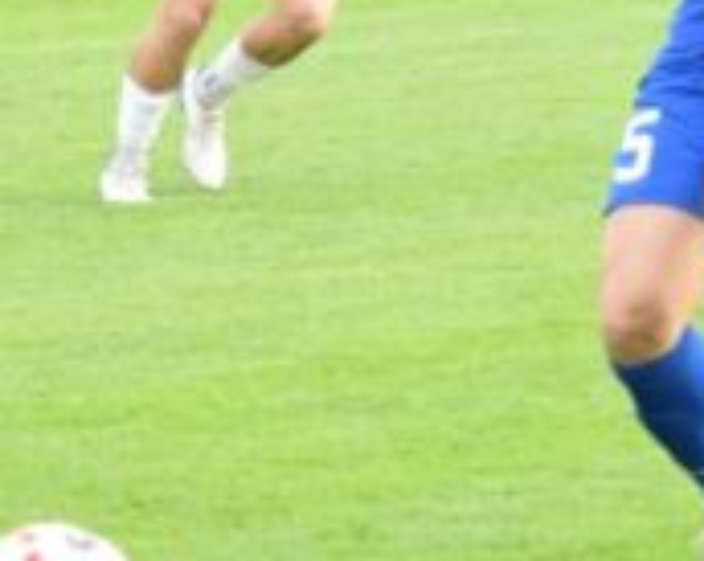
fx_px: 9880
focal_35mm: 475
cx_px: 569
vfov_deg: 3.2
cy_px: -53
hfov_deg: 4.1
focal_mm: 92
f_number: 4.5
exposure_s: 1/1000
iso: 1600
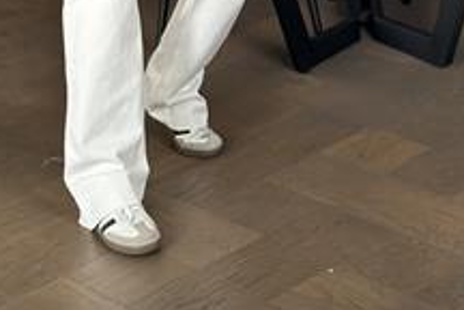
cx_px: 157
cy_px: -194
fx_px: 1508
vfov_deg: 11.1
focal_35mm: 117
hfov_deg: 17.5
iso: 125
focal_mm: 6.86
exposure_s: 1/69
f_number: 1.78
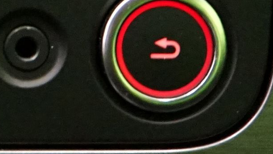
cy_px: -303
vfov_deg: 3.9
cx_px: -361
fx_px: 2193
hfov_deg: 6.8
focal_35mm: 303
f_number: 2.8
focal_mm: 45
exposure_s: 1/40
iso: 6400
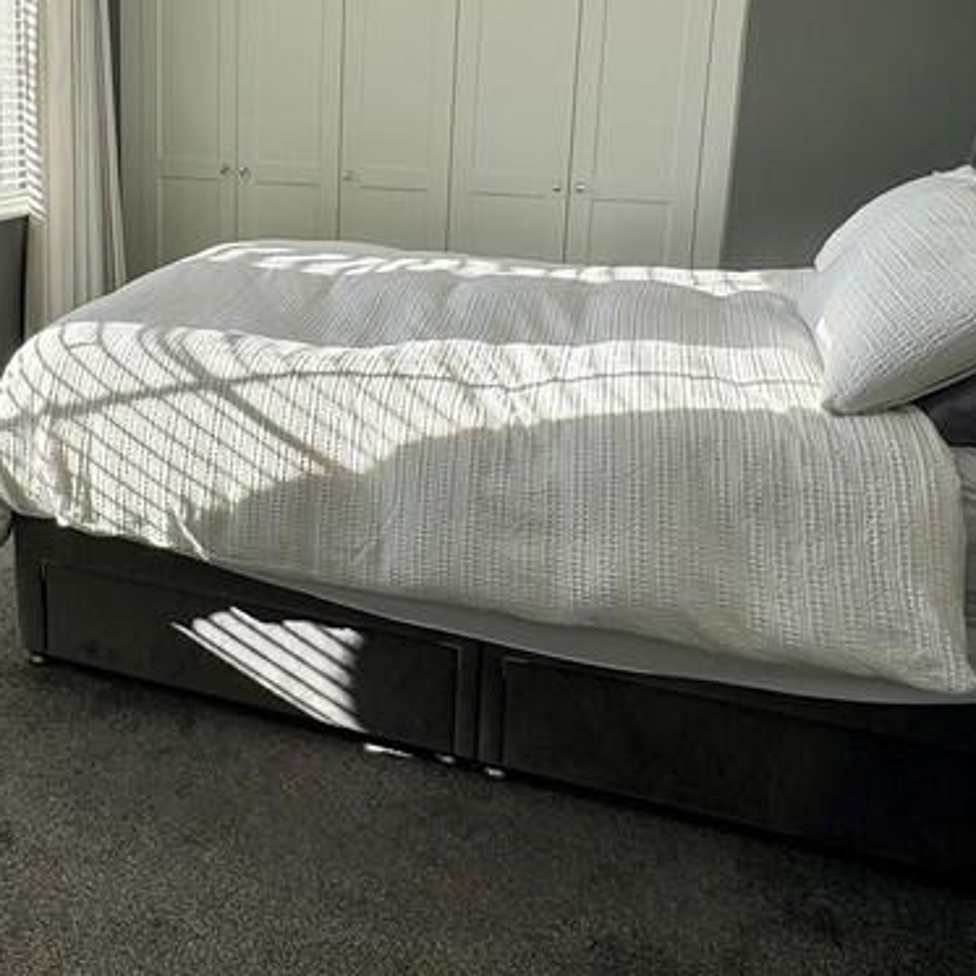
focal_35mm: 34
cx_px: 238
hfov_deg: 46.6
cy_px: 272
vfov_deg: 47.1
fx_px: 1085
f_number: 2.2
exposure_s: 1/435
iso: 40
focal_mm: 2.22
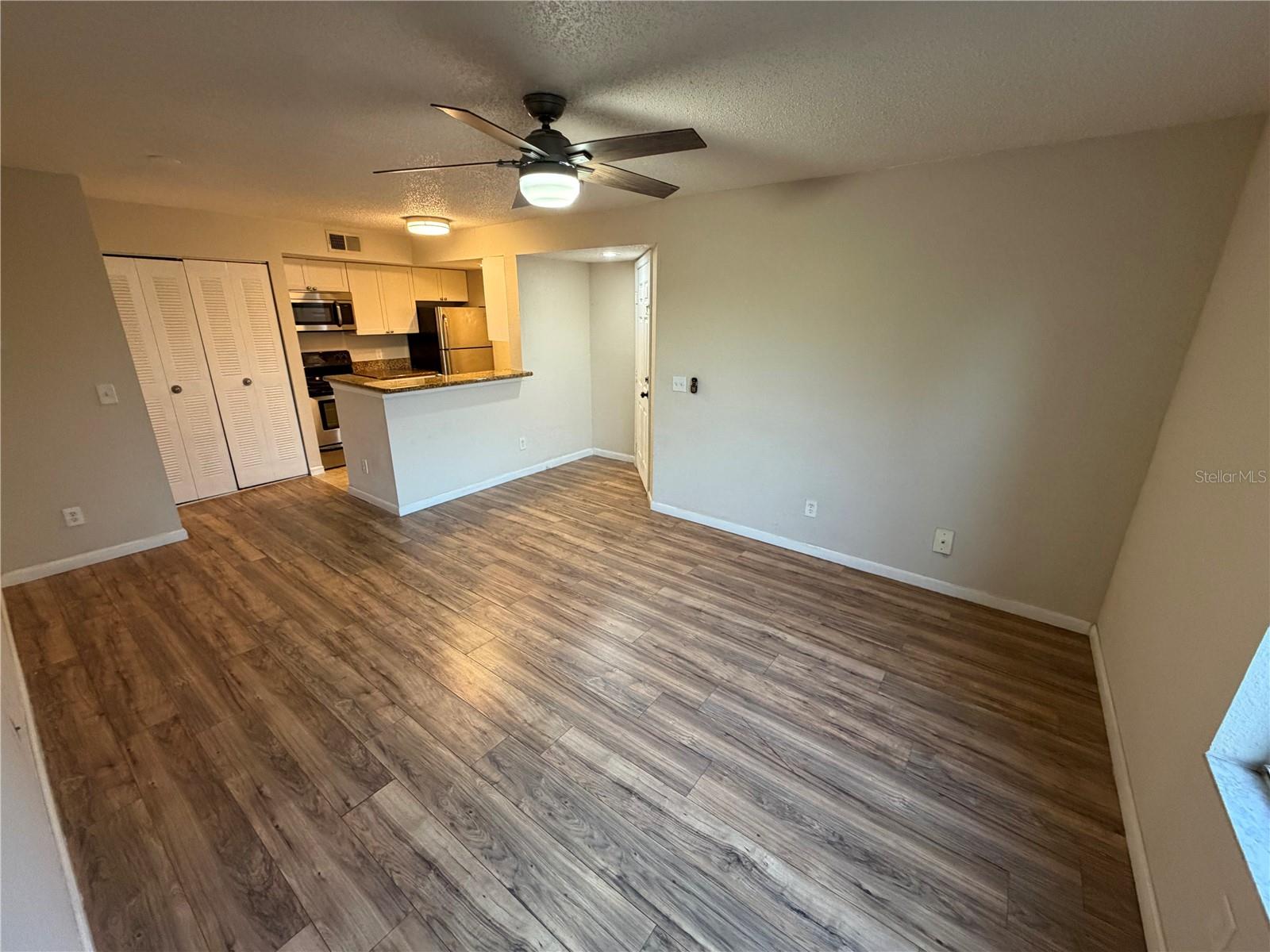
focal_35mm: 14
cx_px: 635
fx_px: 514
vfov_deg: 85.7
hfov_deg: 102.1
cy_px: 476
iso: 400
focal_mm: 2.22
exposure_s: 1/60
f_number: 2.2
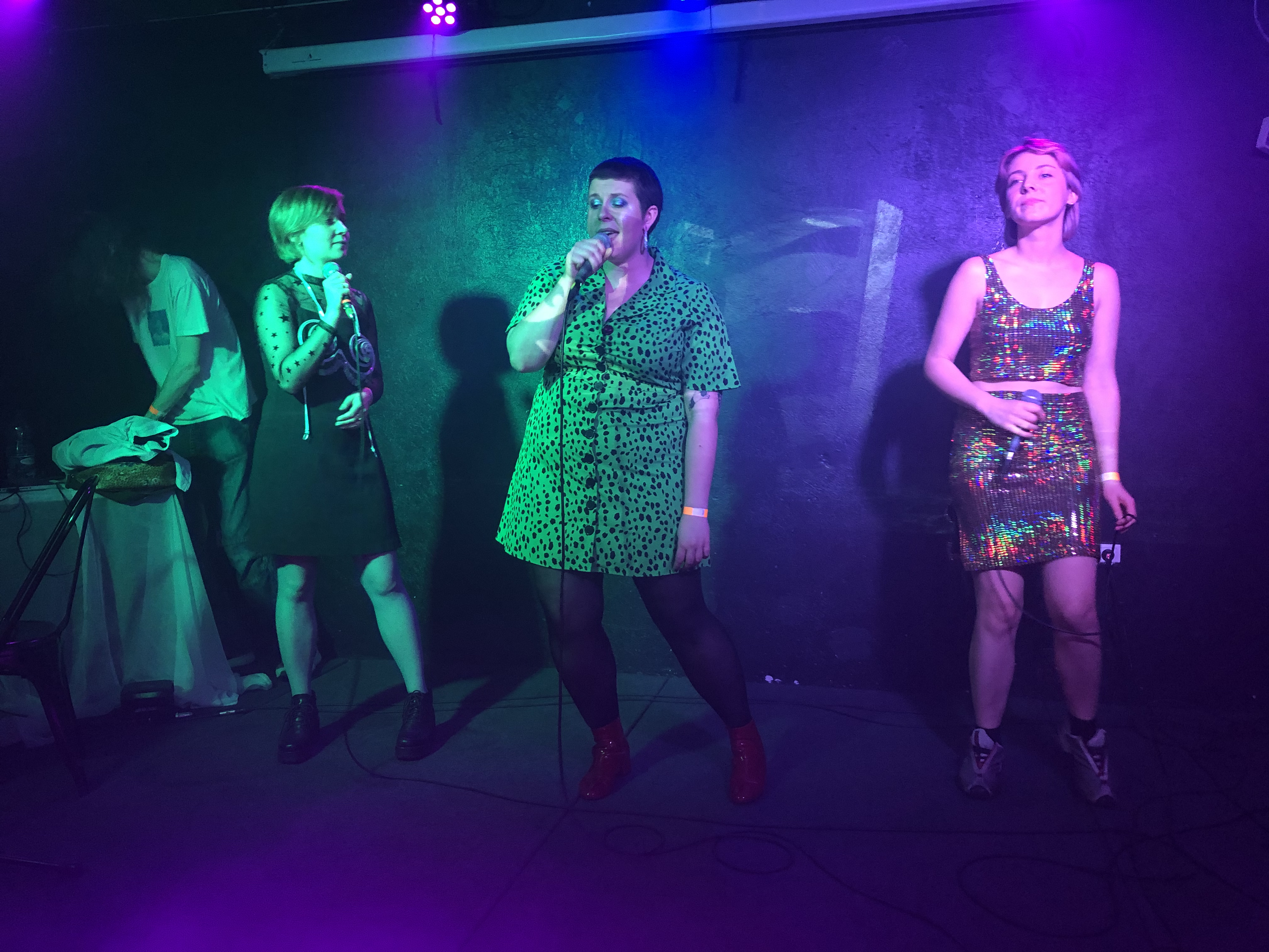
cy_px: 476
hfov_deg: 63.4
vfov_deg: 49.7
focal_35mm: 28
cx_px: 634
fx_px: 1026
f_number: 1.8
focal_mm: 3.99
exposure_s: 1/50
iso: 400
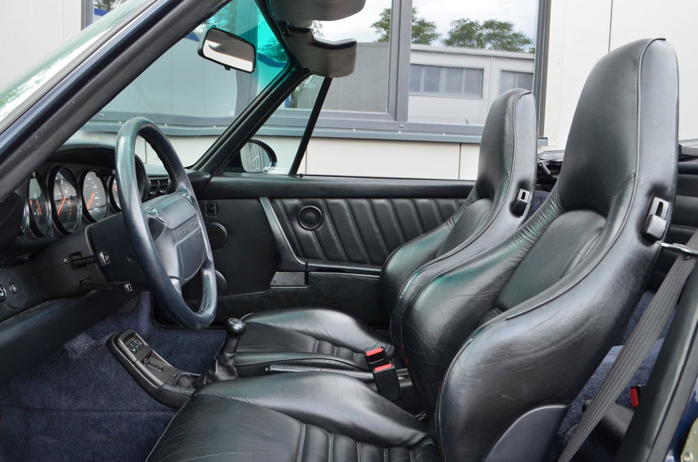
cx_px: 349
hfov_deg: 57.3
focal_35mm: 33
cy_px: 231
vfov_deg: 39.8
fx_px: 638
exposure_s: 1/30
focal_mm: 22
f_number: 9
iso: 400
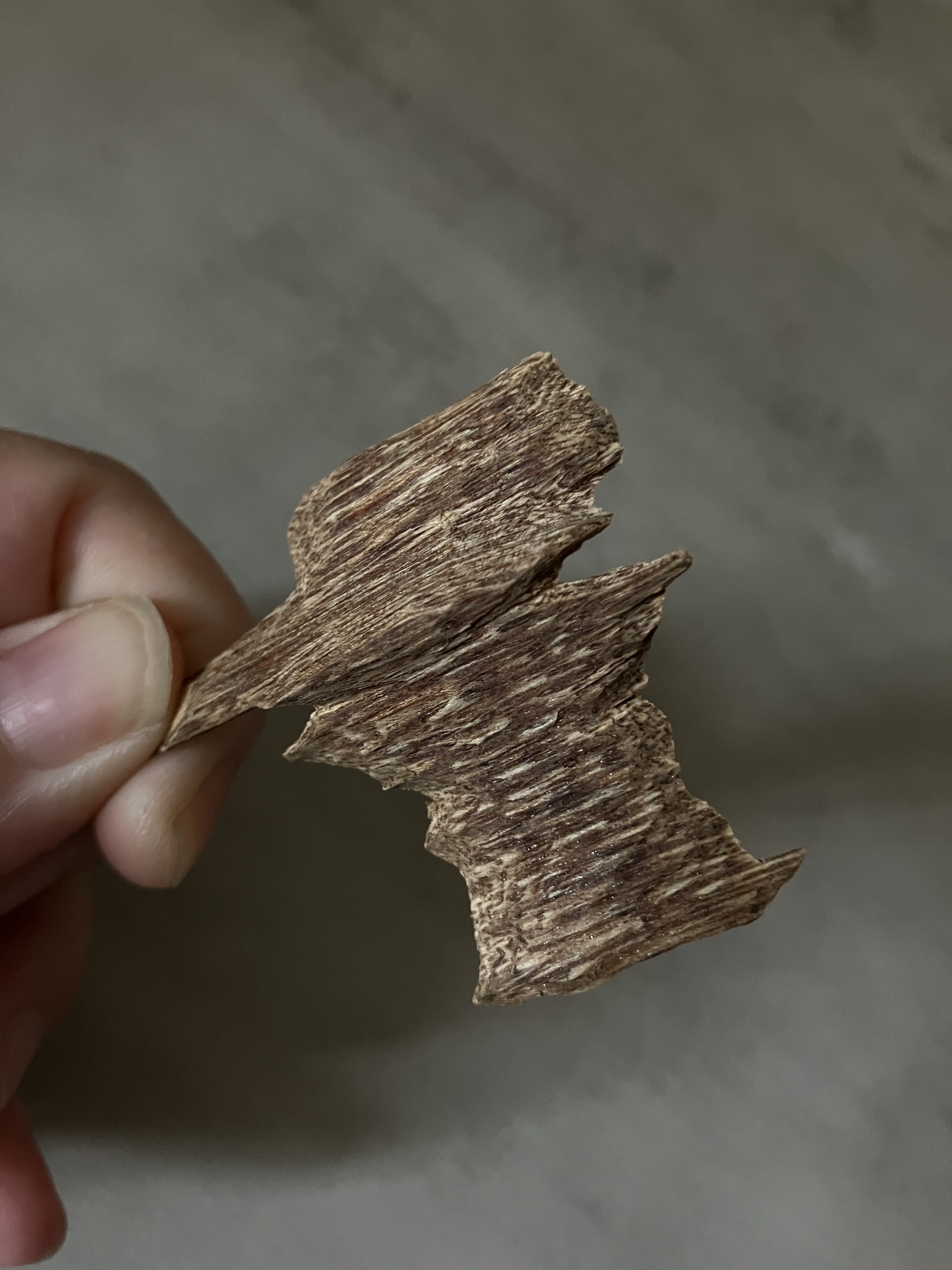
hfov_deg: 49.7
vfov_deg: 63.4
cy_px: 635
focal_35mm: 28
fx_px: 1027
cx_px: 476
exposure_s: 1/40
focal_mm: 3.99
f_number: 1.8
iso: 320
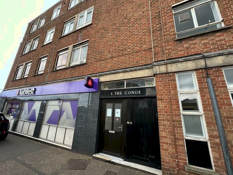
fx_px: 94
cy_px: 88
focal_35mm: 14
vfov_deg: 85.7
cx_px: 116
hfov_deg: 102.1
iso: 64
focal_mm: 2.22
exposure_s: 1/99
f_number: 2.2
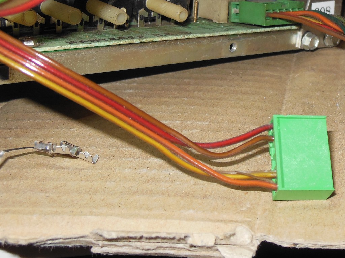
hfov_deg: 43.9
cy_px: 129
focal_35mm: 43
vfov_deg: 33.6
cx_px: 172
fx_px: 429
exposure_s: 1/30
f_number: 7.5
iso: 200
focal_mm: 7.7
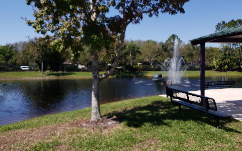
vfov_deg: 38.3
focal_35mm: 33
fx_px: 218
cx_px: 139
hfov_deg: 57.9
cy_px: 73
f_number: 1.5
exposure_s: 1/3000
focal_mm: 4.3
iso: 50
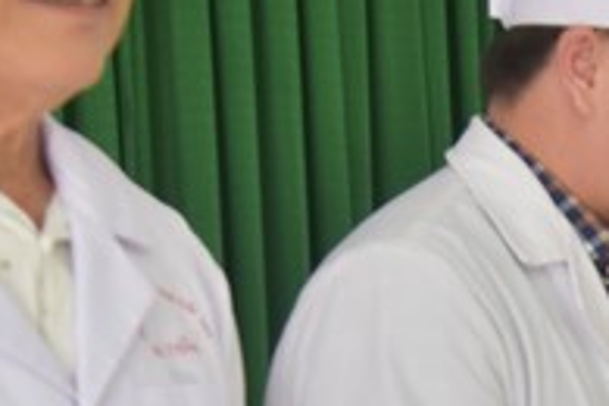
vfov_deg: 8.6
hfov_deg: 12.1
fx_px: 2706
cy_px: 312
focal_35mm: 160
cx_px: 959
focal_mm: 48
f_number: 4
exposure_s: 1/60
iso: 450
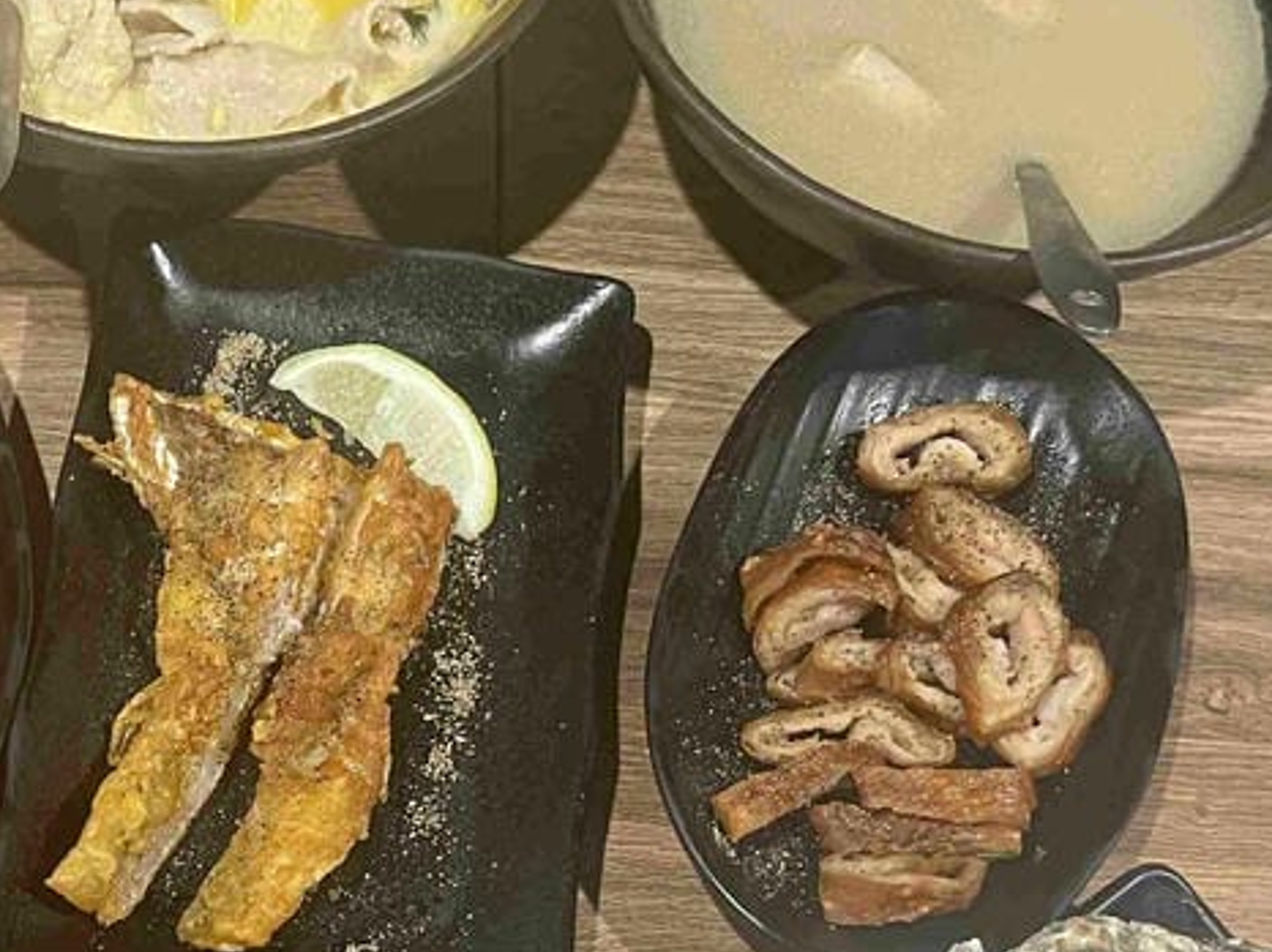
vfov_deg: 21.6
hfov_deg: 28.0
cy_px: 769
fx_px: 2461
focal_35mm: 67
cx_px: 147
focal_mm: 5.7
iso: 400
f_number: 1.5
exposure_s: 1/60
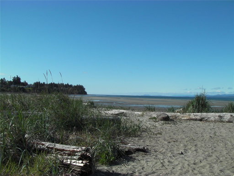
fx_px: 257
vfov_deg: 37.7
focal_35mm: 38
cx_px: 117
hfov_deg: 49.0
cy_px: 88
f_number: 5.6
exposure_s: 1/378
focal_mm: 6.3
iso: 50
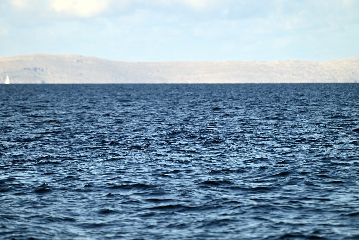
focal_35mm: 300
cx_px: 180
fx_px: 2992
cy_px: 120
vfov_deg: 4.6
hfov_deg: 6.9
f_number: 5.6
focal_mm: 300
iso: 320
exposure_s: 1/1000
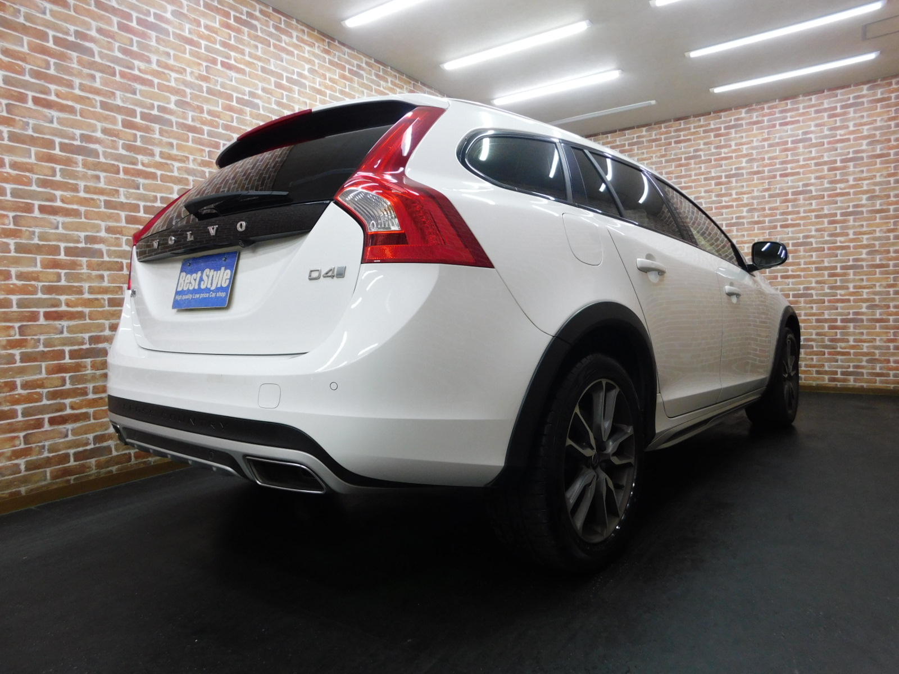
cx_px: 450
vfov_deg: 58.9
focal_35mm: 23
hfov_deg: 73.9
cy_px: 337
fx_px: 597
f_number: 3
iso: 200
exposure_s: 1/30
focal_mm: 4
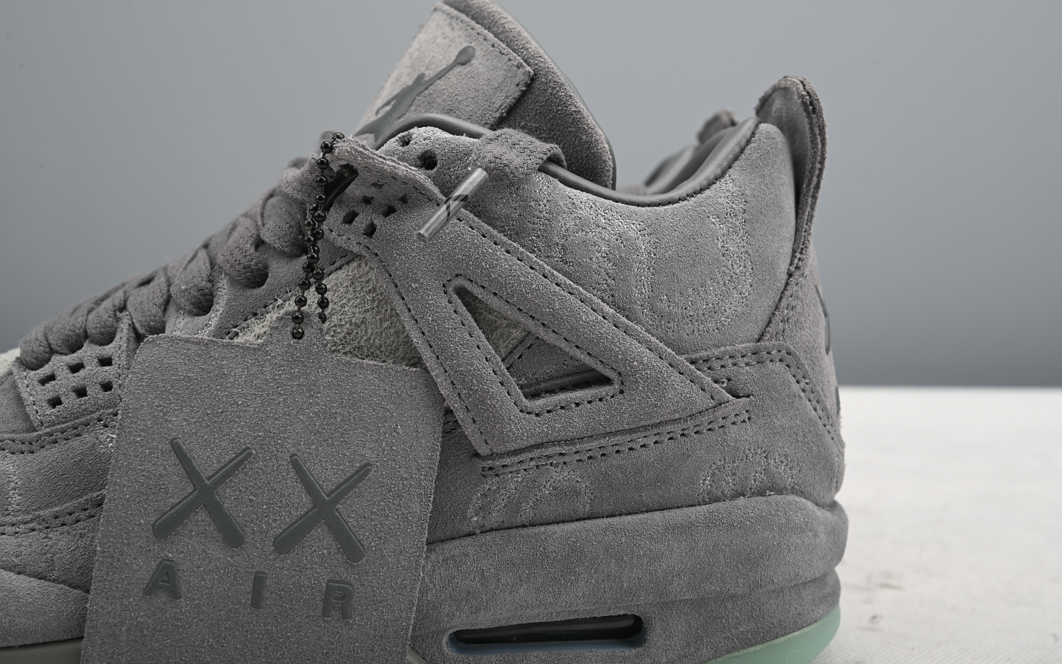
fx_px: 1129
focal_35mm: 39
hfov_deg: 50.4
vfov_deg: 32.8
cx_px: 534
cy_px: 351
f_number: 11
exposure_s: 1/200
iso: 100
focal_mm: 38
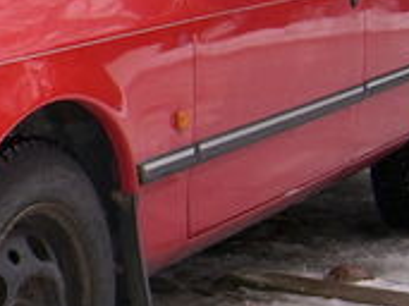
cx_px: -213
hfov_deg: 14.1
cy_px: 201
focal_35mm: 131
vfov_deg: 11.3
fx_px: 1547
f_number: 2.8
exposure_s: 1/125
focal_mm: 5.95
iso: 100
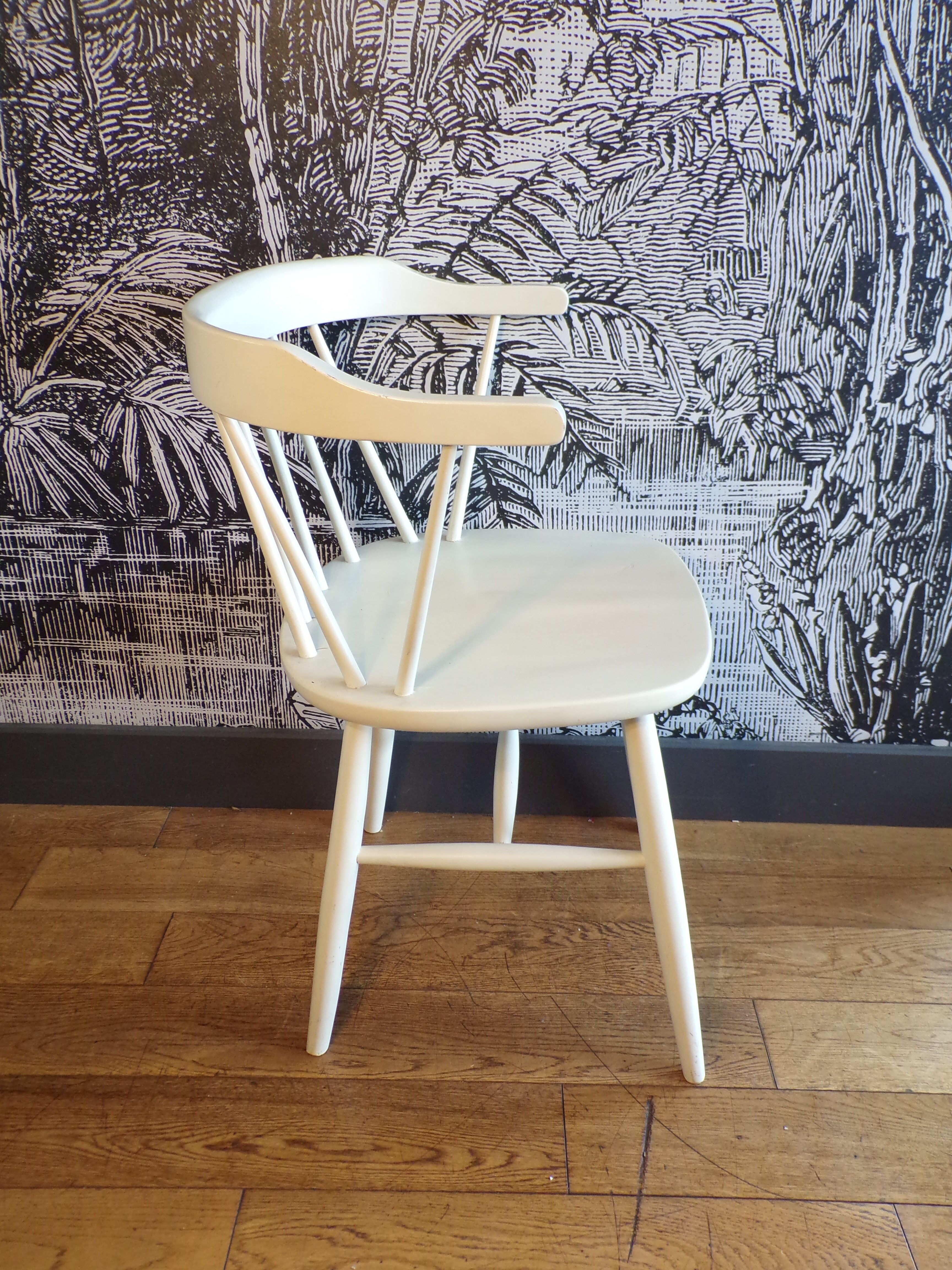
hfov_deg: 49.7
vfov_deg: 63.4
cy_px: 635
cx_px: 476
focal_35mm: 28
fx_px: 1027
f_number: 3.1
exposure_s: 1/17
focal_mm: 5
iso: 206
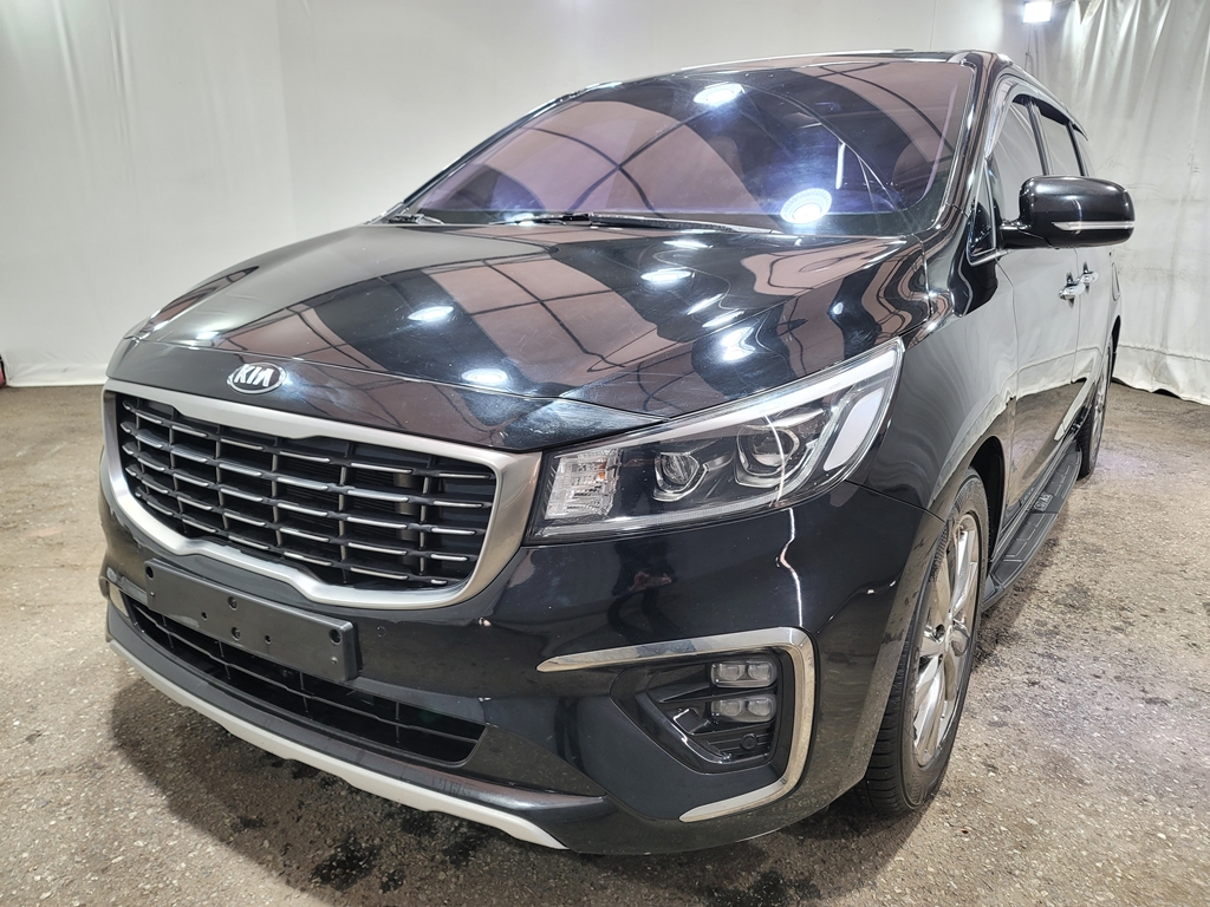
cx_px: 605
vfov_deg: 54.9
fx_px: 874
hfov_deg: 69.4
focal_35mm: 25
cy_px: 454
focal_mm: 7
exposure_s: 1/120
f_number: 1.8
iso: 160
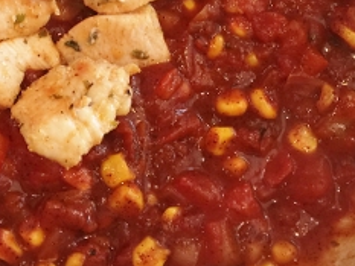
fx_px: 831
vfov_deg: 17.0
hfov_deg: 23.4
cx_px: 27
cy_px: -91
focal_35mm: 81
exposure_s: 1/40
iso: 32
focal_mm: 4.15
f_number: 2.2
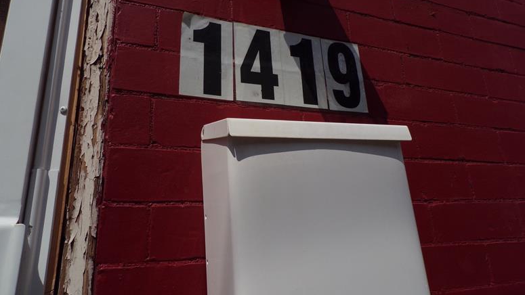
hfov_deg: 69.9
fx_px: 376
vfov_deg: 42.7
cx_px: 259
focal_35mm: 27
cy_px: 120
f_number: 5.8
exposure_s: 1/900
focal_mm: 4.3
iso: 80
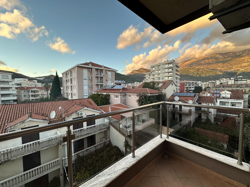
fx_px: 101
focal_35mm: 14
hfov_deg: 102.1
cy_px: 94
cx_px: 125
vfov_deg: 85.7
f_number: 2.2
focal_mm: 2.2
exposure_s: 1/122
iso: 40
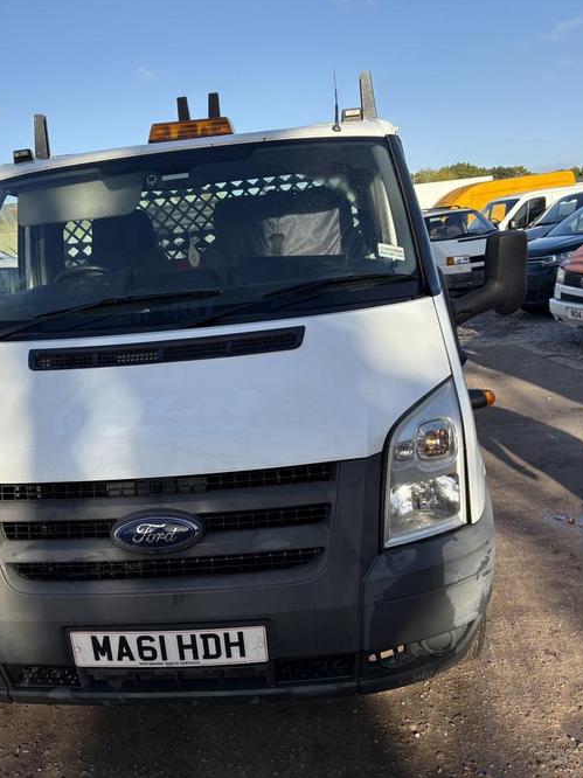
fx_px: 786
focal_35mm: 35
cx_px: 187
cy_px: 388
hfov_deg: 40.1
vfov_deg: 52.6
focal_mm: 5.96
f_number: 1.6
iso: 50
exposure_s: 1/2208
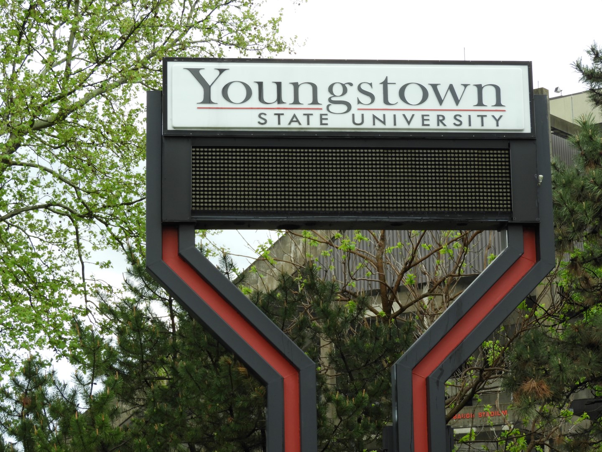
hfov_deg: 23.0
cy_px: 226
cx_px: 301
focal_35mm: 85
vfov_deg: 17.4
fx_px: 1478
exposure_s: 1/100
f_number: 4.5
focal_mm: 15.2
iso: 100
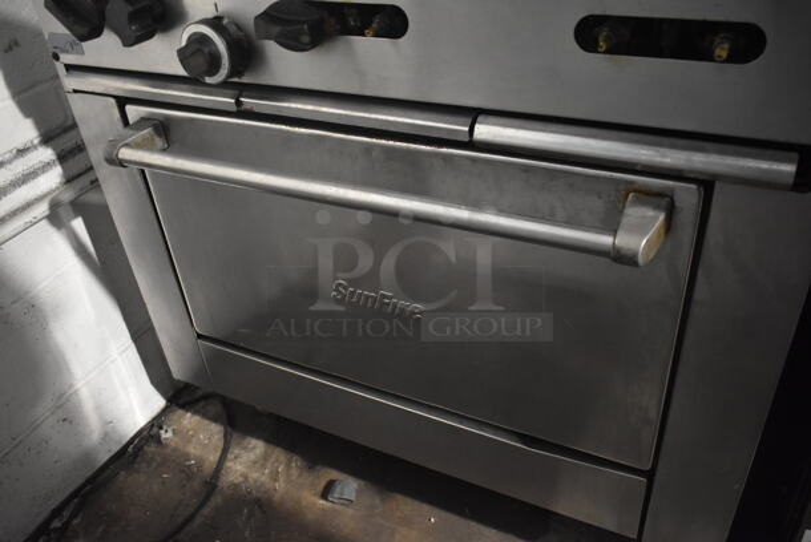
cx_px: 406
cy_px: 271
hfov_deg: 61.9
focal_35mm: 30
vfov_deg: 43.7
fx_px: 676
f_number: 3.8
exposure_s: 1/30
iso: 3200
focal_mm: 20
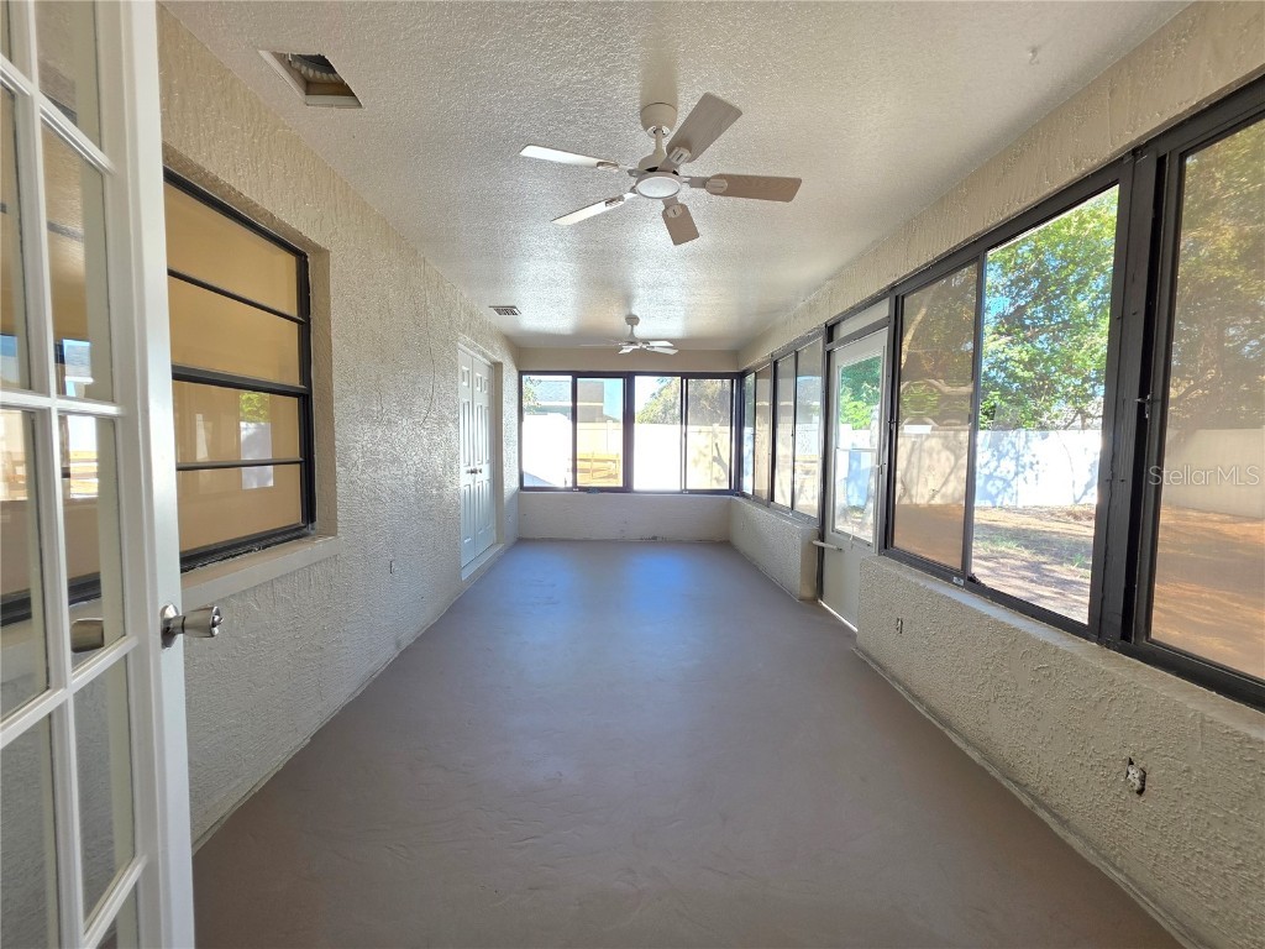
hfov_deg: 106.2
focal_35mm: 13
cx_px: 632
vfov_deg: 89.9
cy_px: 474
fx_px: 475
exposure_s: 1/120
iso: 80
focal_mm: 2.2
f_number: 1.9
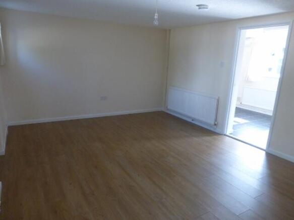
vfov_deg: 56.8
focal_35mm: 24
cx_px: 147
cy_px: 110
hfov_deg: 71.6
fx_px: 204
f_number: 3.3
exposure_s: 1/50
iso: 400
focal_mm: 4.3
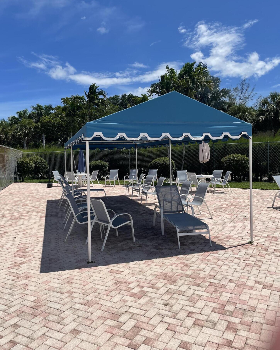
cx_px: 136
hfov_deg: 51.5
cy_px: 161
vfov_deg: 62.1
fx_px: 290
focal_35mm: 28
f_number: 1.6
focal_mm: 4.2
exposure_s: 1/6135
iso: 32
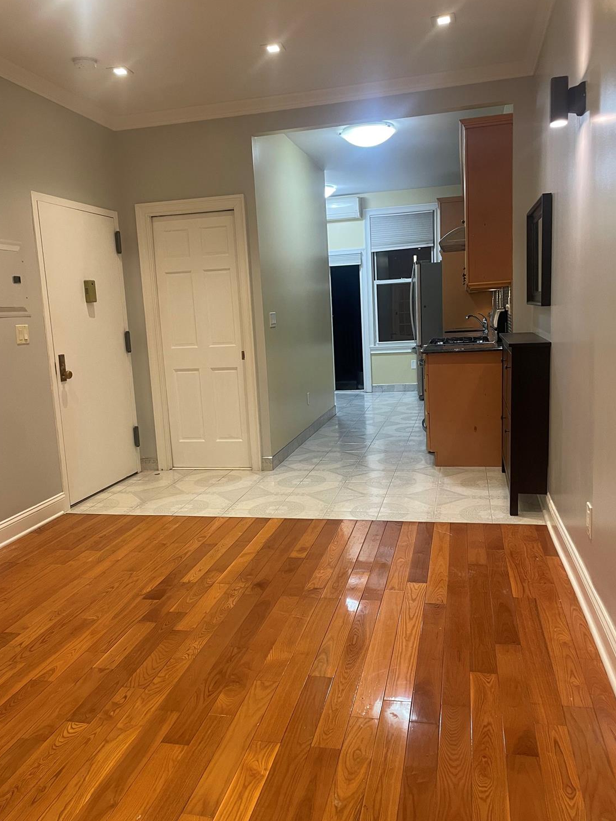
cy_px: 411
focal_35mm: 27
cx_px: 305
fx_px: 641
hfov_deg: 51.3
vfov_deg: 65.3
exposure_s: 1/60
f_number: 1.6
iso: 125
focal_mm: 4.2
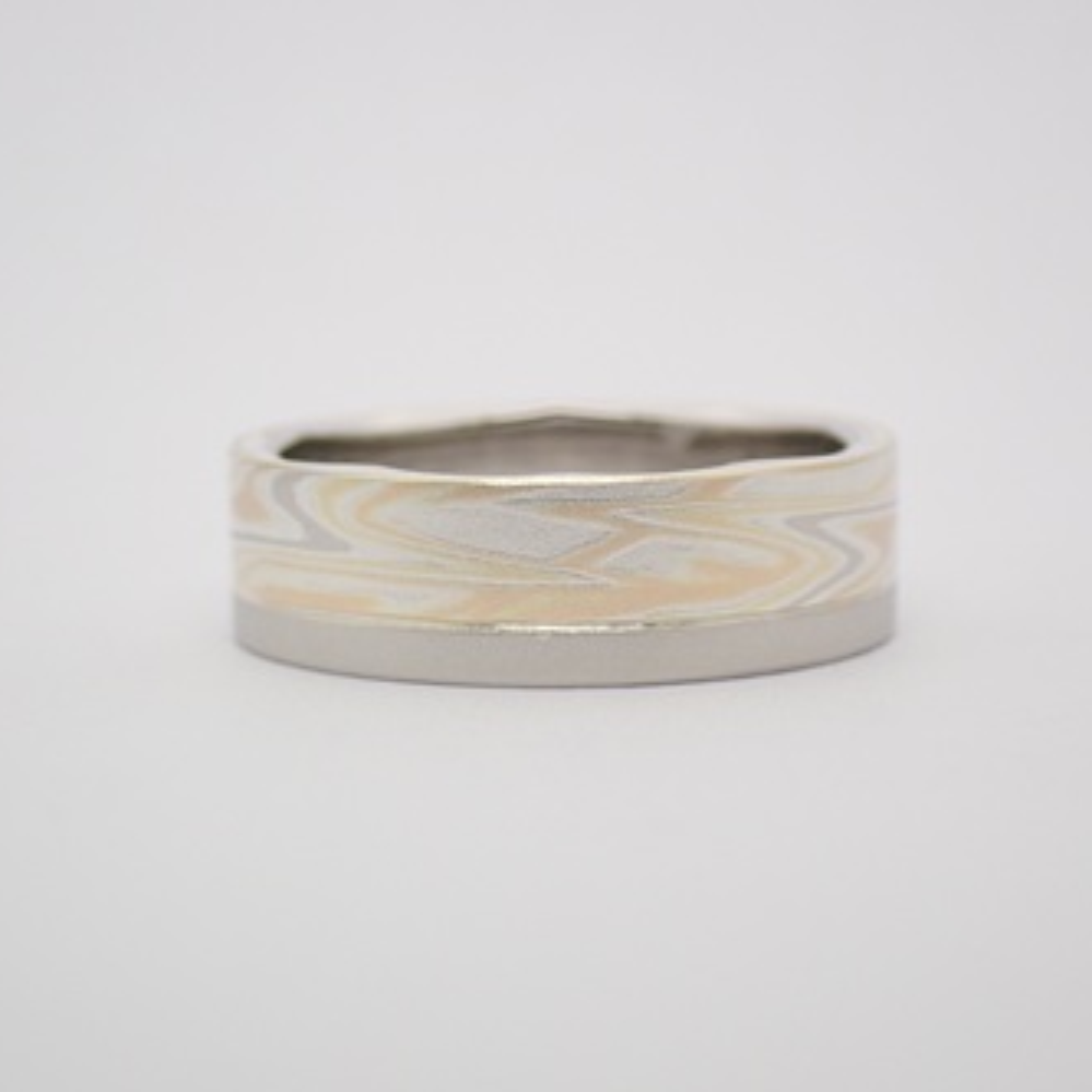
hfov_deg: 17.7
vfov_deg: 17.7
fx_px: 3498
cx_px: 557
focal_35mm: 98
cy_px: 549
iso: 200
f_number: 4.3
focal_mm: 14.62
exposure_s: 1/125
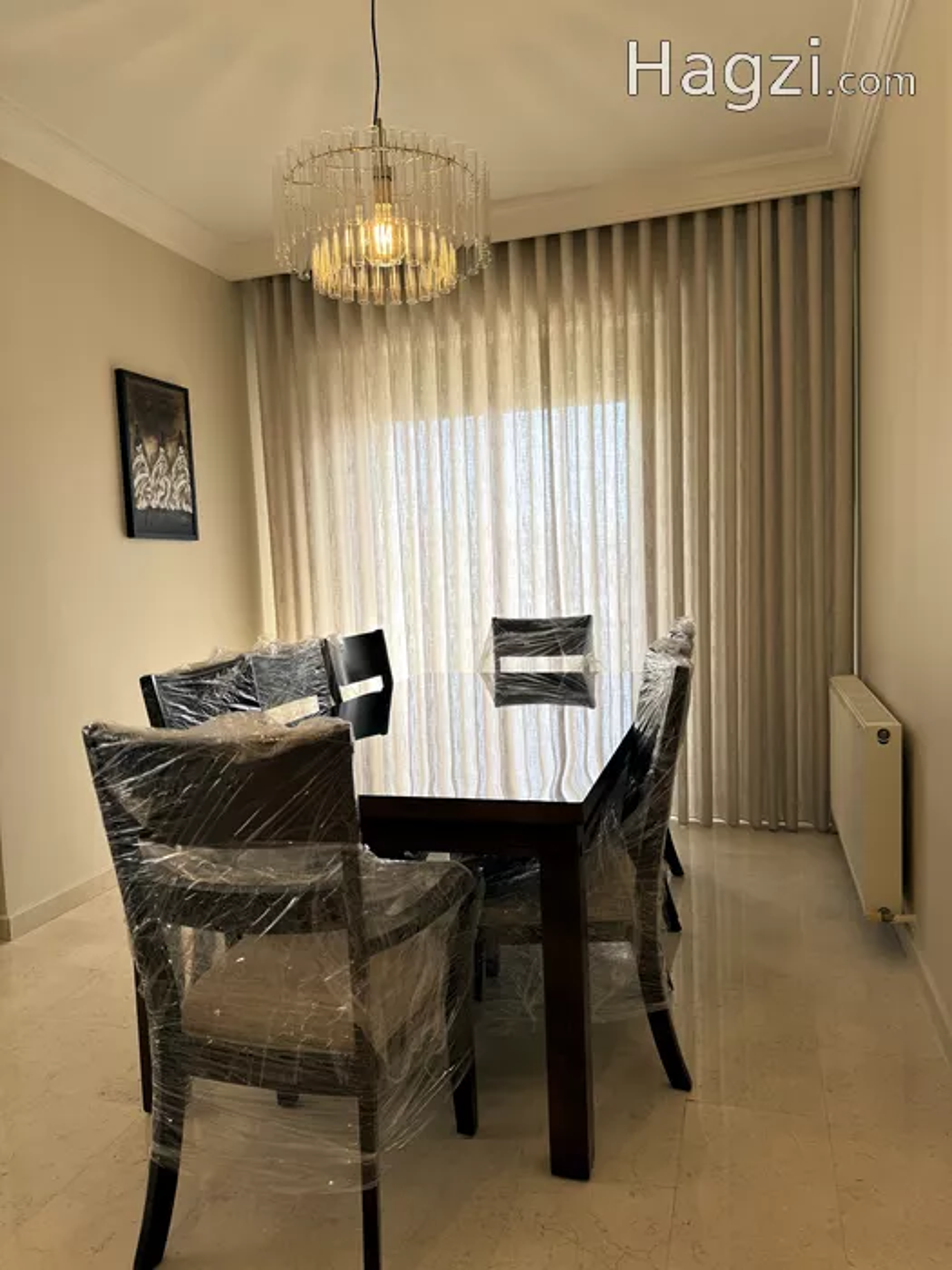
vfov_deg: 71.6
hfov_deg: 56.8
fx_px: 880
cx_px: 476
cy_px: 635
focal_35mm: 24
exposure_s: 1/180
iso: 80
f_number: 1.78
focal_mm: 6.76
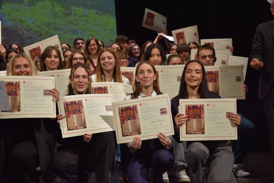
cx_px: 137
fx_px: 708
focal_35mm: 93
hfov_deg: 21.9
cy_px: 92
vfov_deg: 14.7
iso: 400
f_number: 5.3
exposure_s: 1/60
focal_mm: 62
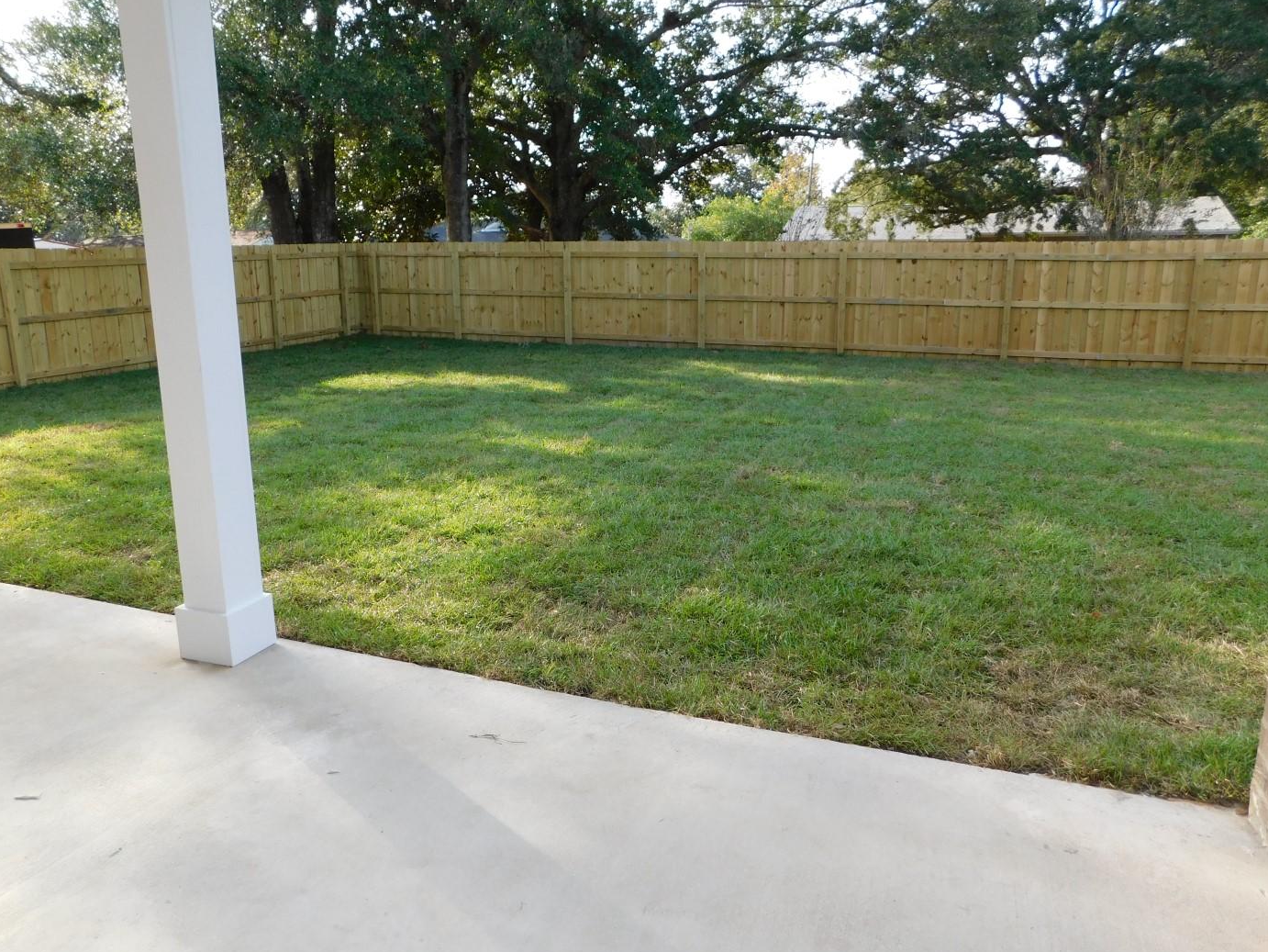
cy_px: 462
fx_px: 916
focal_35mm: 25
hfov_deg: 69.4
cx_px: 612
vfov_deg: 54.9
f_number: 3
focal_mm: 4.1
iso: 125
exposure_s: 1/250
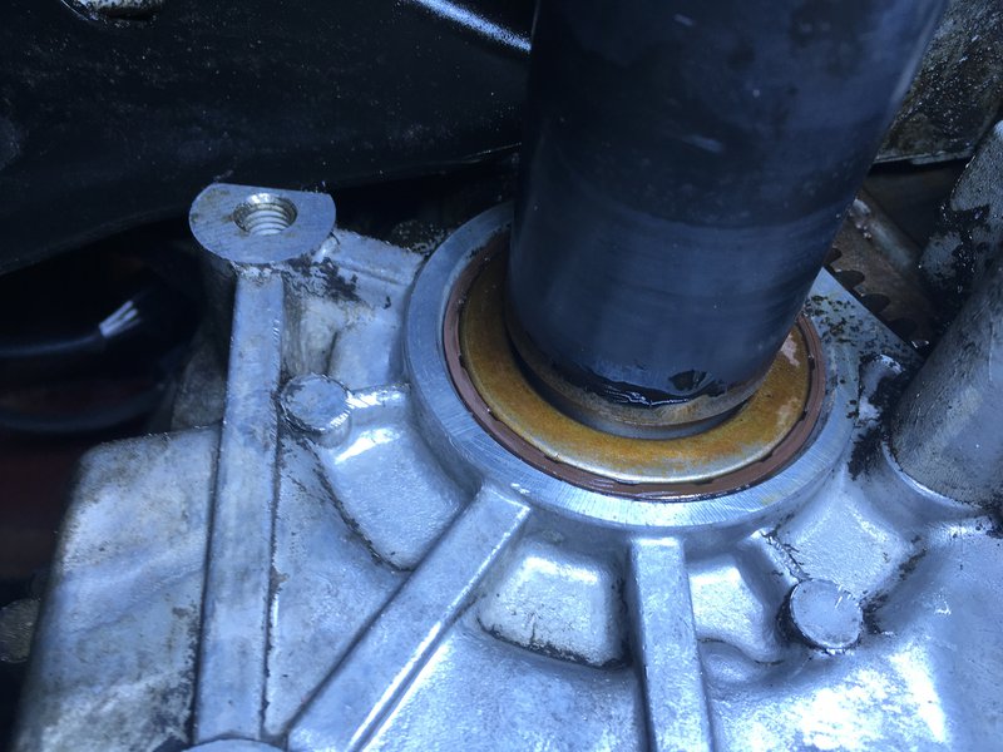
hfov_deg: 61.7
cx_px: 502
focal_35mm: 29
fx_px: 840
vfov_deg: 48.2
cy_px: 376
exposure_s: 1/30
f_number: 2.2
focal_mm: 4.15
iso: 32
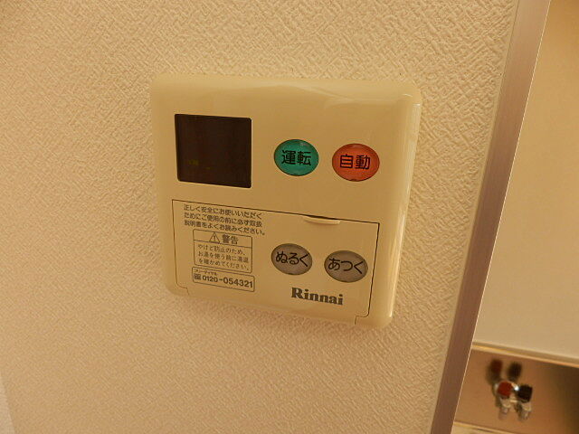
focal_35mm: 24
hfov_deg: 71.6
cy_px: 217
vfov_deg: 56.8
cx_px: 290
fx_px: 401
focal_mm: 4.2
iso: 80
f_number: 3
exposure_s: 1/100
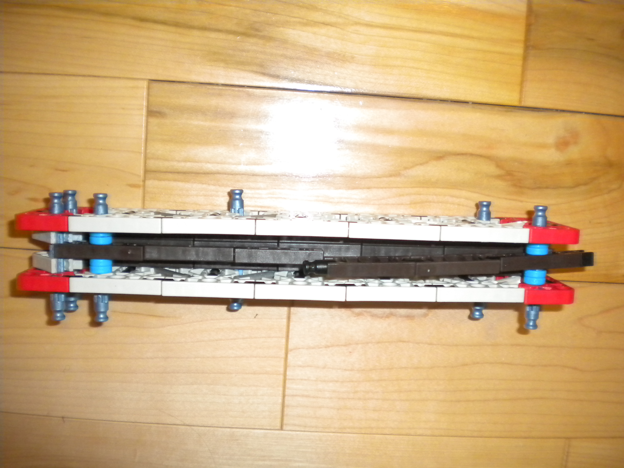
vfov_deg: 40.7
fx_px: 631
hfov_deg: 52.6
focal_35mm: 35
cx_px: 312
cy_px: 234
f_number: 3.1
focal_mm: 6.3
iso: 400
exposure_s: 1/30
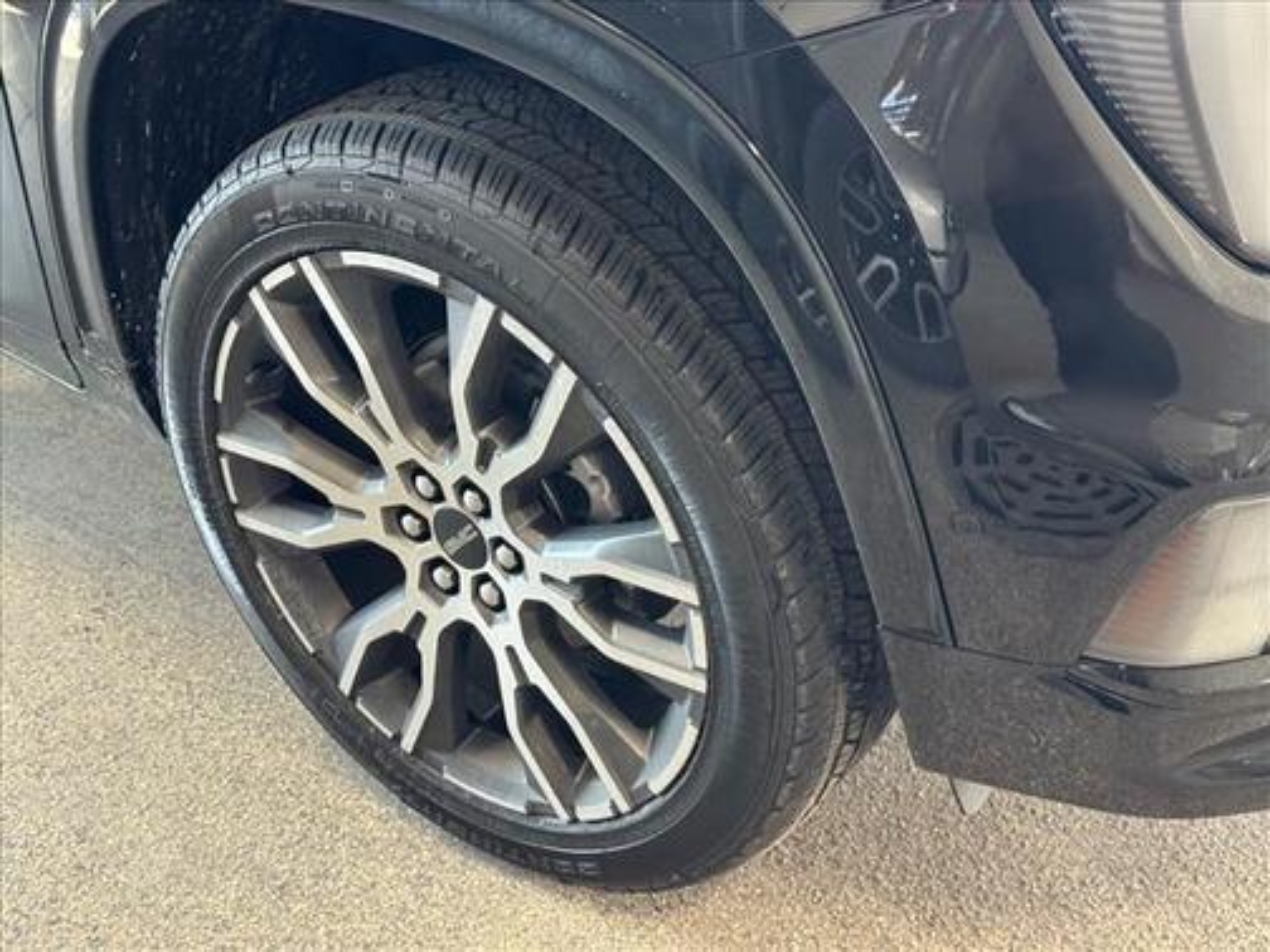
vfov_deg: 30.3
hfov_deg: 39.7
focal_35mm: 48
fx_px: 1761
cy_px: 476
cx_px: 635
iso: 250
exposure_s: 1/60
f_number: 1.78
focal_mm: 6.76
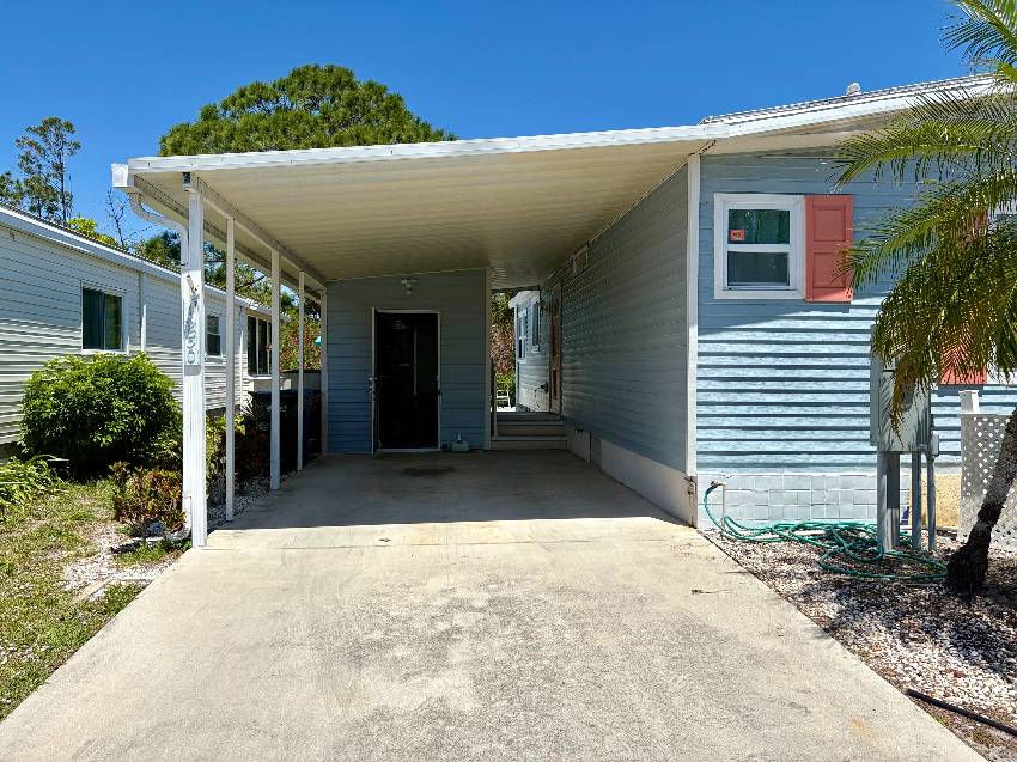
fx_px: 764
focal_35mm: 26
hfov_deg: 67.3
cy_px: 381
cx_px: 508
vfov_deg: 53.0
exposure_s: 1/4950
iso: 50
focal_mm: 5.96
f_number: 1.6
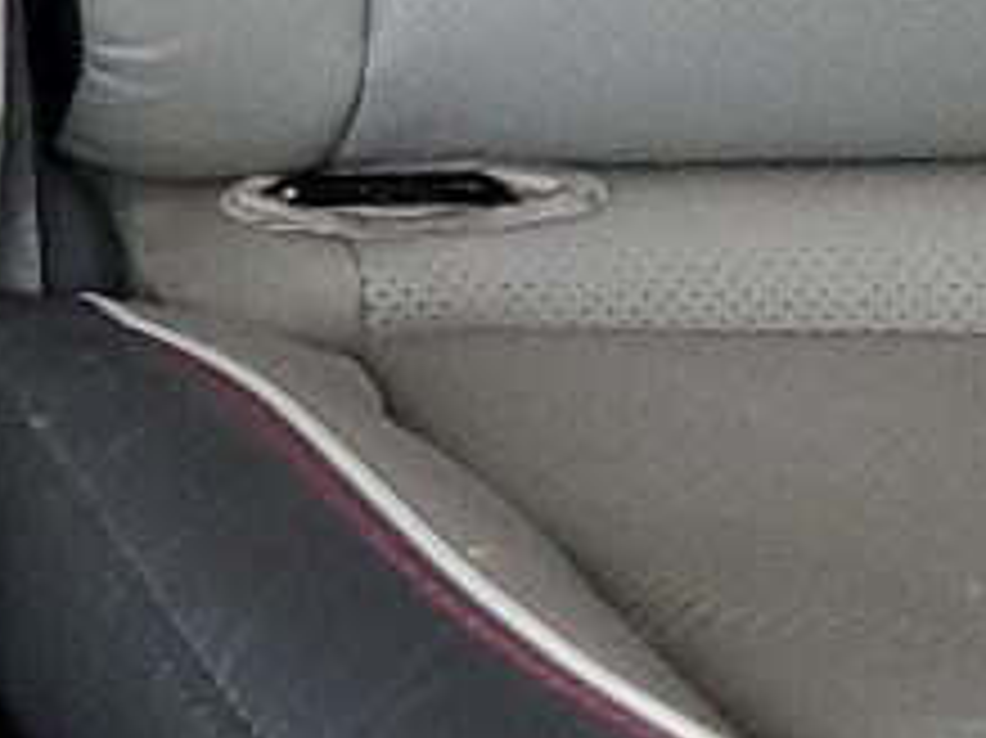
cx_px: -1081
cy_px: -1372
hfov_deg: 9.6
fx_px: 5409
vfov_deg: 7.1
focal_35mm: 190
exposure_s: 1/60.2
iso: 114
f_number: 1.5
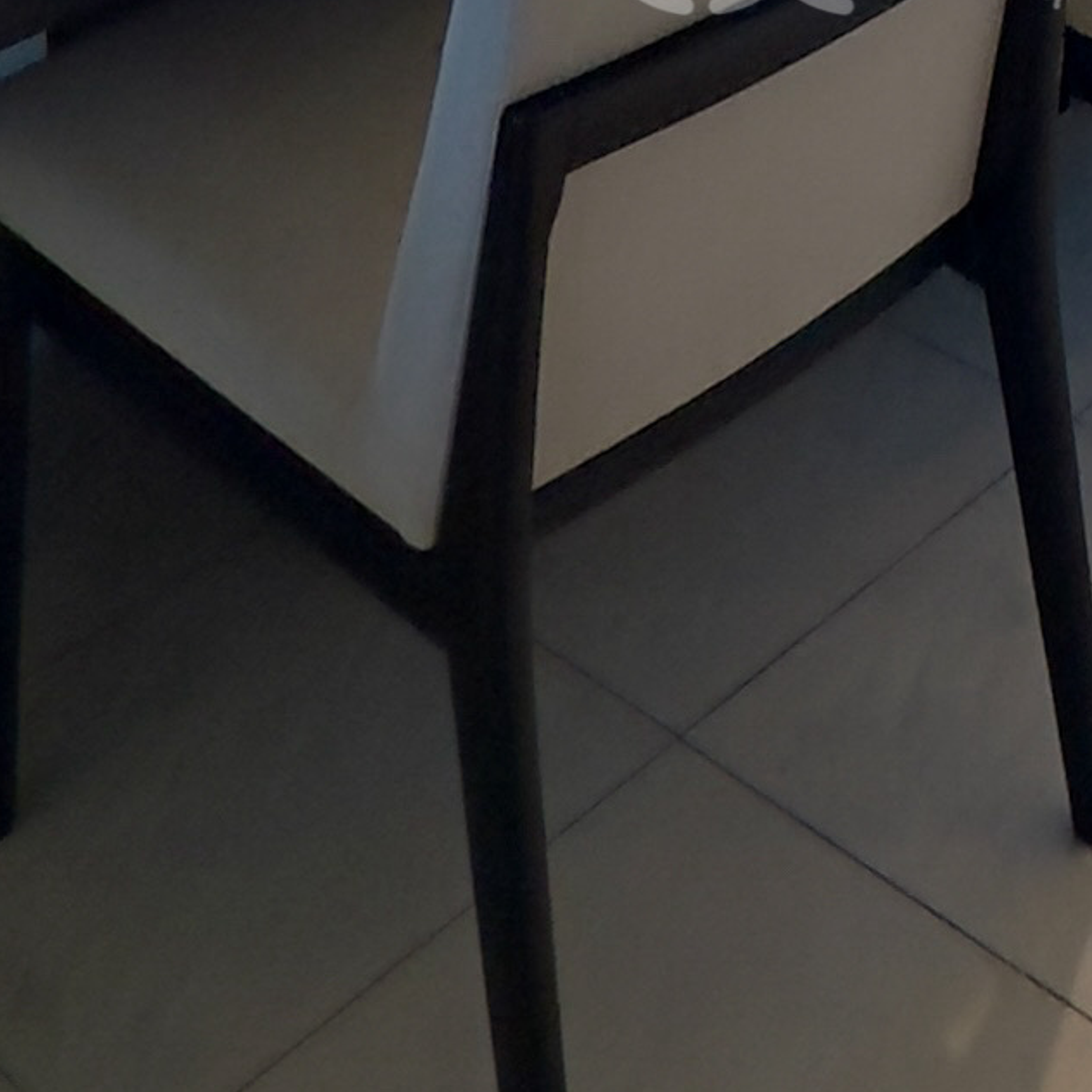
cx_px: 1251
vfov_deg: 15.7
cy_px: -1265
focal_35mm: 79
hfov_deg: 20.7
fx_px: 2820
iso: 40
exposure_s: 1/155
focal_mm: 2.22
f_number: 2.2
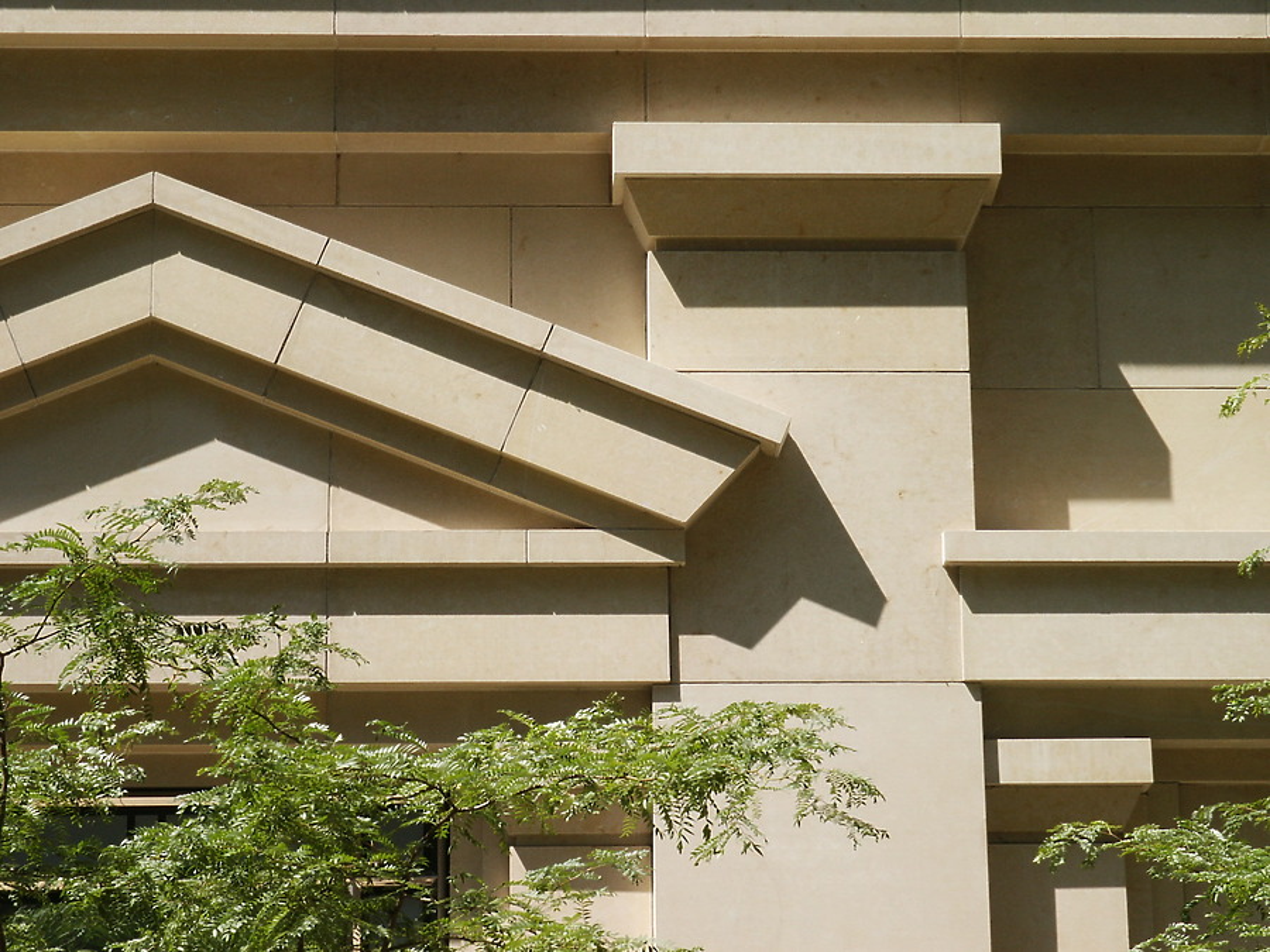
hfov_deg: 18.7
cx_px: 635
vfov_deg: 14.1
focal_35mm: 105
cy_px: 476
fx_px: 3852
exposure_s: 1/125
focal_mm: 21.32
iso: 64
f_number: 8
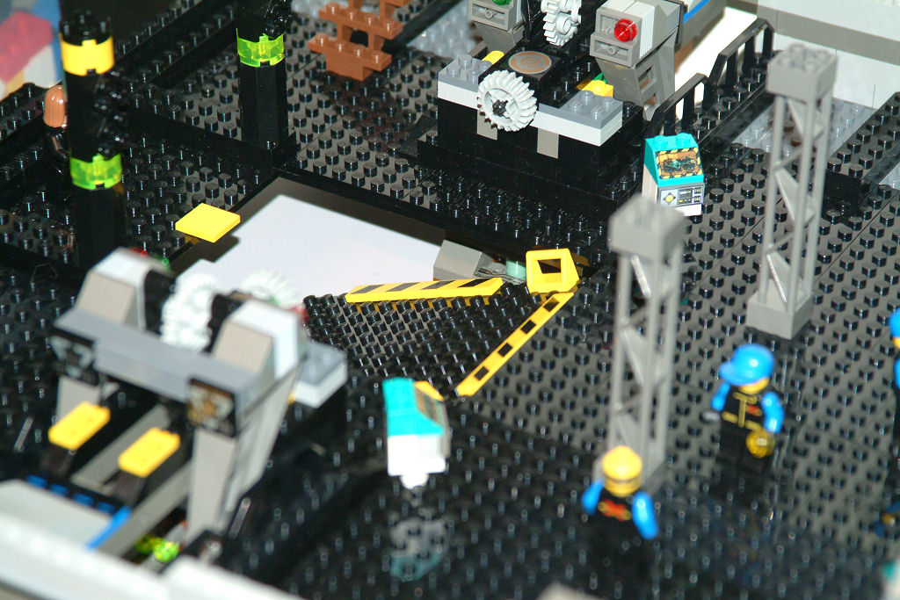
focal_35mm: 126
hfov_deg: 16.3
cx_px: 450
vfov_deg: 10.9
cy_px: 300
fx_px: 3150
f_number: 4.5
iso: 800
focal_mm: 84
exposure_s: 1/60
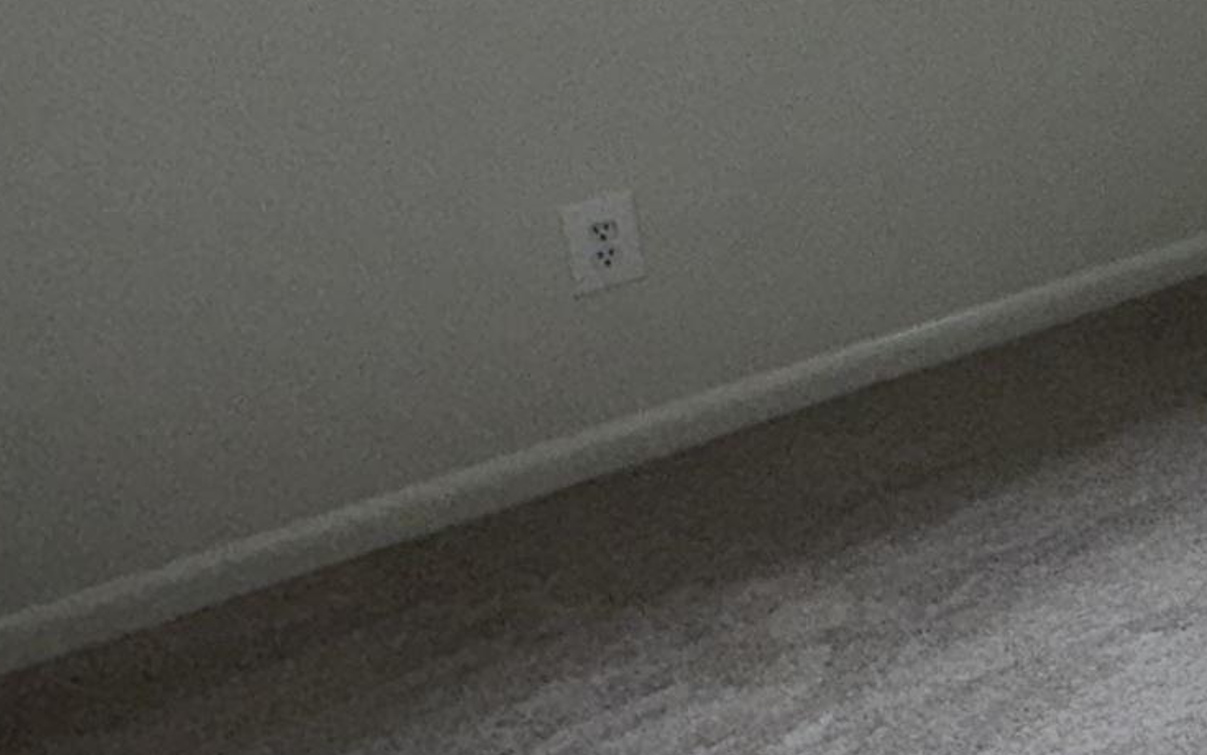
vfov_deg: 19.5
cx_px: 1897
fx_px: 2040
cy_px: -208
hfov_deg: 24.2
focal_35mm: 62
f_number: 2.2
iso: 25
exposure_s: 1/121
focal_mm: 2.22
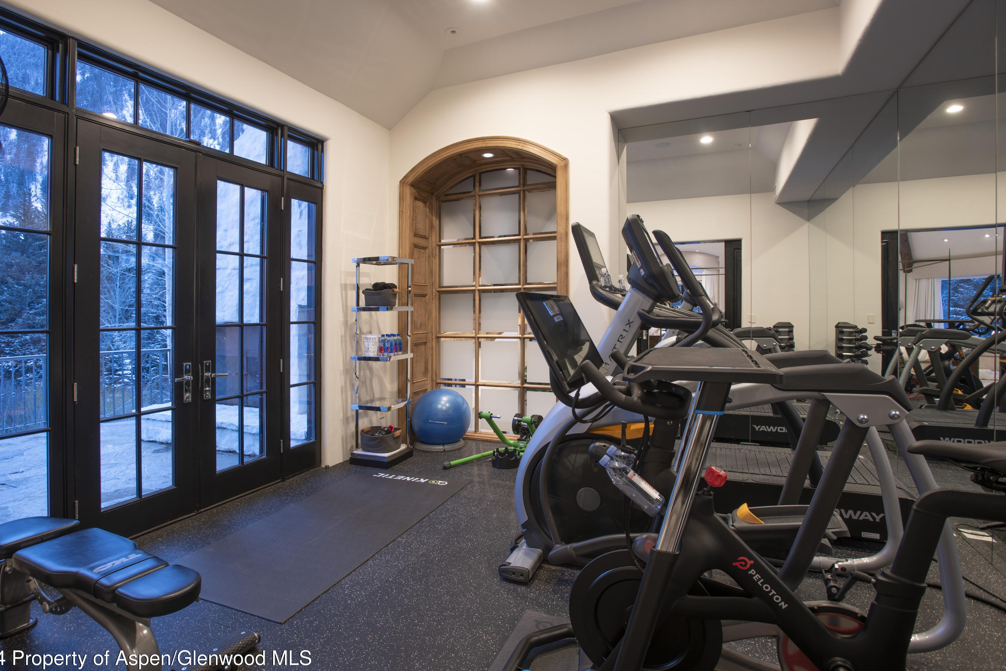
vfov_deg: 67.4
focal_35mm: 18
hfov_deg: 89.9
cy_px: 335
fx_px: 503
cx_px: 478
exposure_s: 2.5
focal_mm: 17
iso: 100
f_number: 7.1
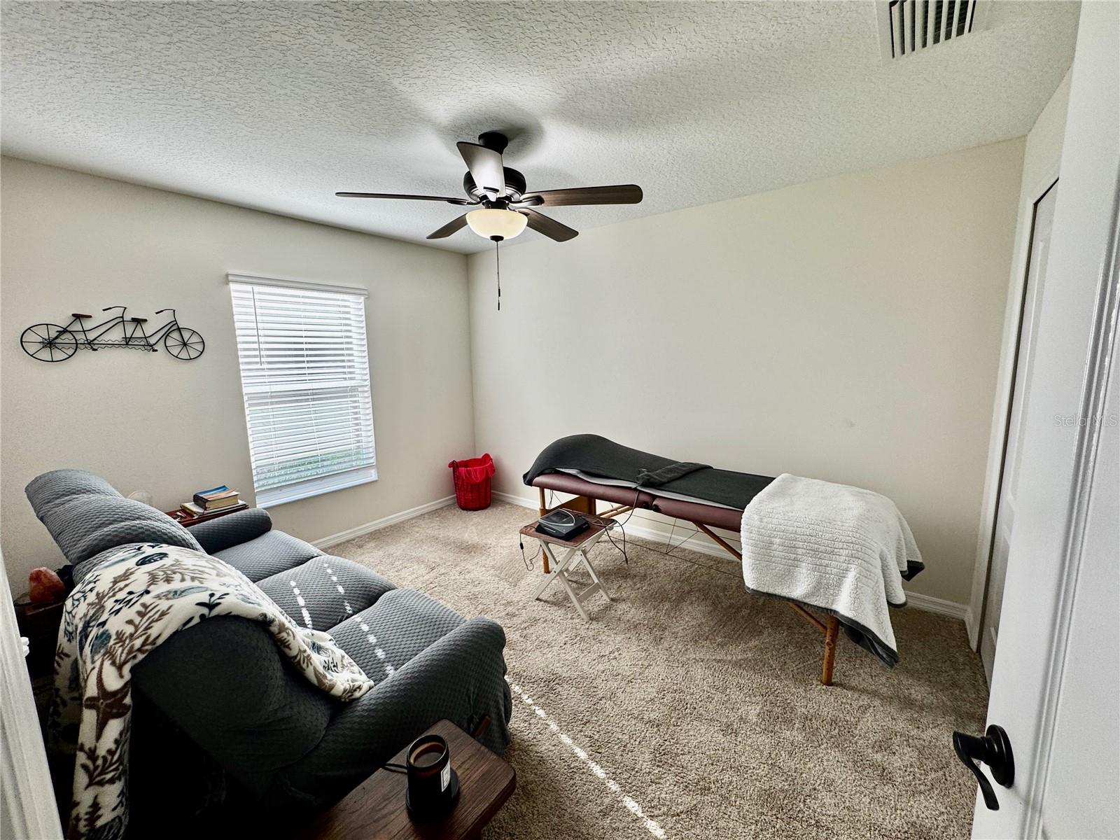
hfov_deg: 102.1
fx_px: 453
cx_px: 560
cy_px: 420
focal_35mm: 14
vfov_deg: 85.7
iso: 50
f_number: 2.2
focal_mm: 2.22
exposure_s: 1/120
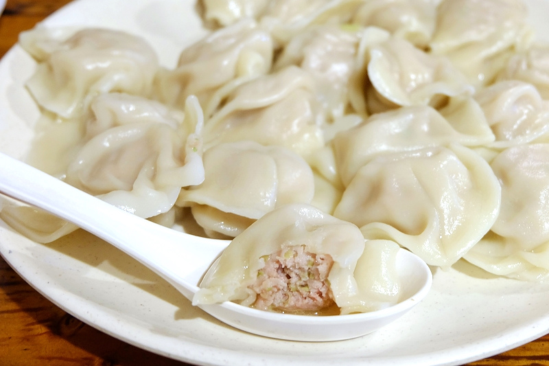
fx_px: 534
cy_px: 183
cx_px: 274
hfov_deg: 54.4
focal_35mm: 35
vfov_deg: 37.8
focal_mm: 23.2
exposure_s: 1/6.5
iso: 1000
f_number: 4.2
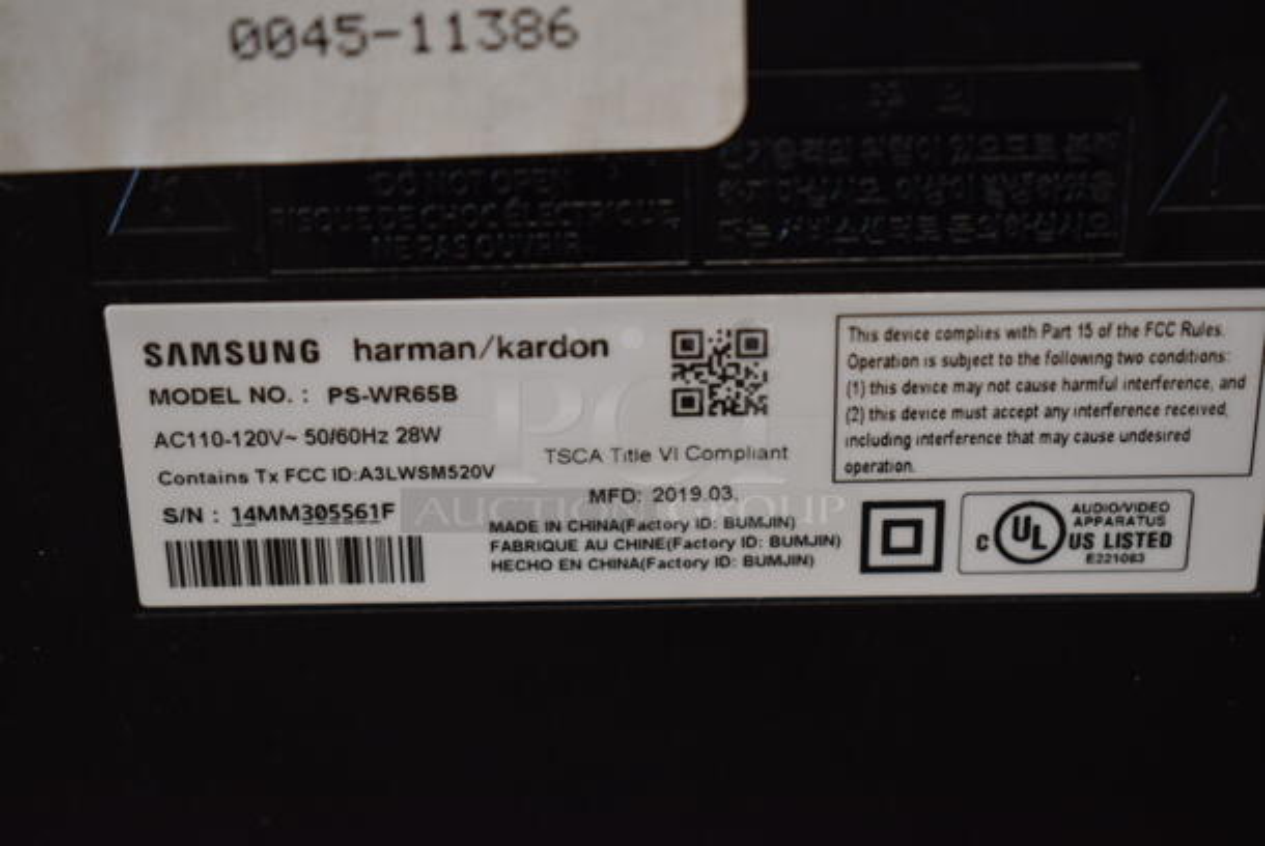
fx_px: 2374
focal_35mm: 68
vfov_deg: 20.2
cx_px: 632
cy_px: 423
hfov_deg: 29.8
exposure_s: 1/60
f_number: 5
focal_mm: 45
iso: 1000
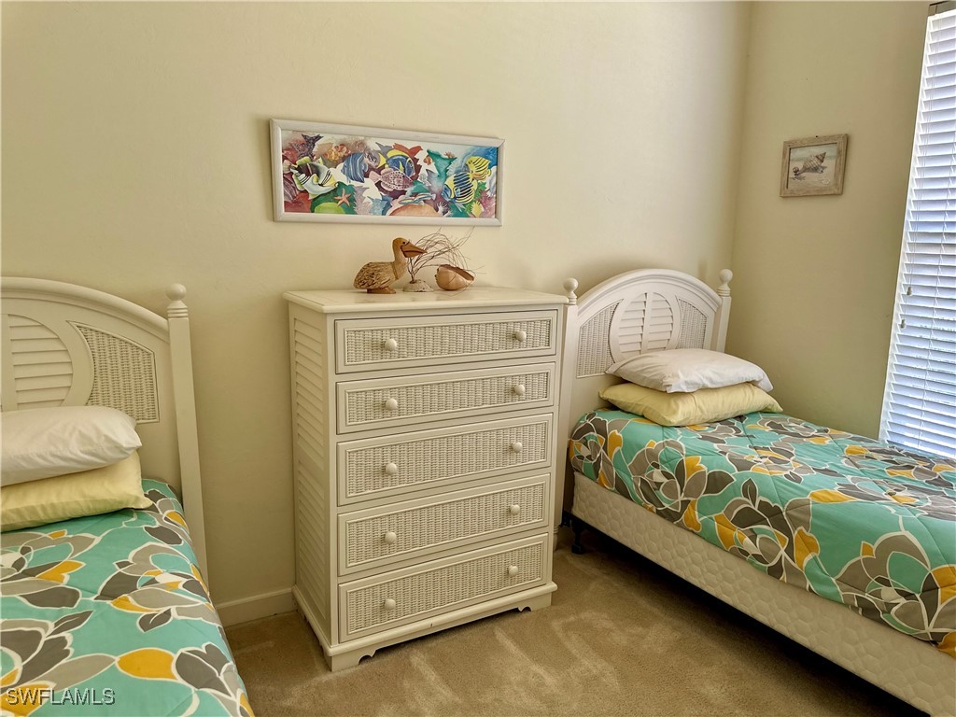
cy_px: 358
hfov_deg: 71.6
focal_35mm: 24
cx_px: 478
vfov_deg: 56.8
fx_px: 663
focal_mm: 6.86
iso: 160
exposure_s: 1/121
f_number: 1.78
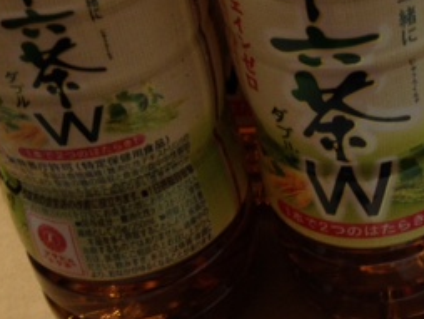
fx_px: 1018
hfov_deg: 22.8
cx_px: 406
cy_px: 80
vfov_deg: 17.7
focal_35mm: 83
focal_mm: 4.12
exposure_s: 1/20
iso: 64
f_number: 2.4
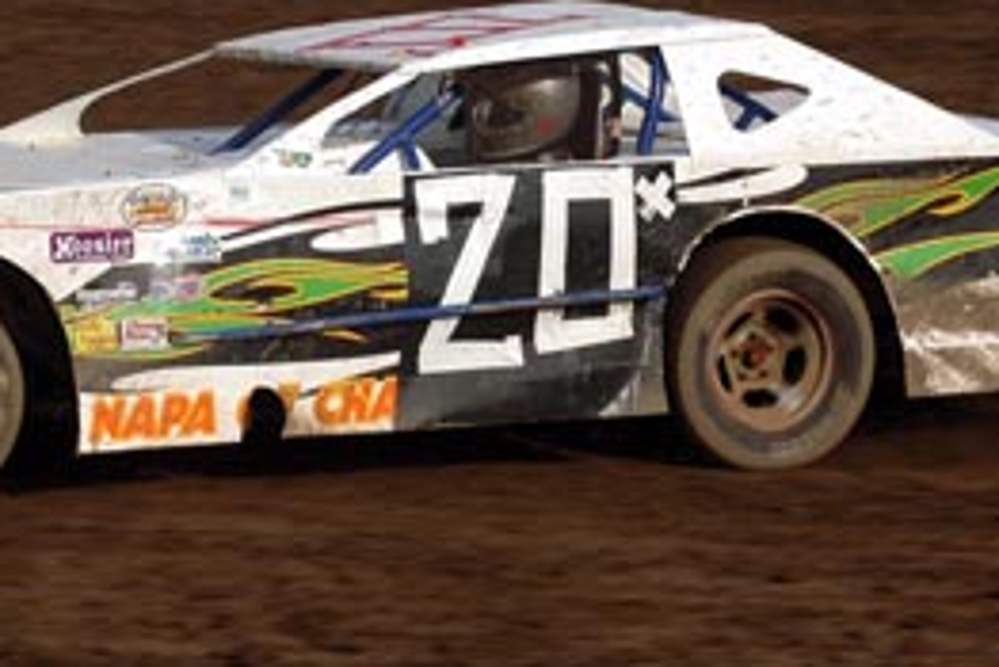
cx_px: 210
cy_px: 252
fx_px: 8328
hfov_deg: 6.9
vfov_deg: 4.6
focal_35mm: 300
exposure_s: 1/500
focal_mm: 105
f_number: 9
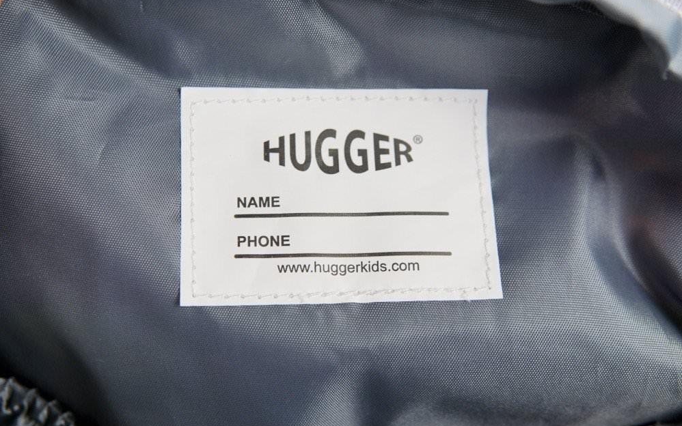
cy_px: 203
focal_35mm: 46
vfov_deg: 28.0
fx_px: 855
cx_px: 341
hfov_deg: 43.5
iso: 125
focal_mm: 30
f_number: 4
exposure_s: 1/60
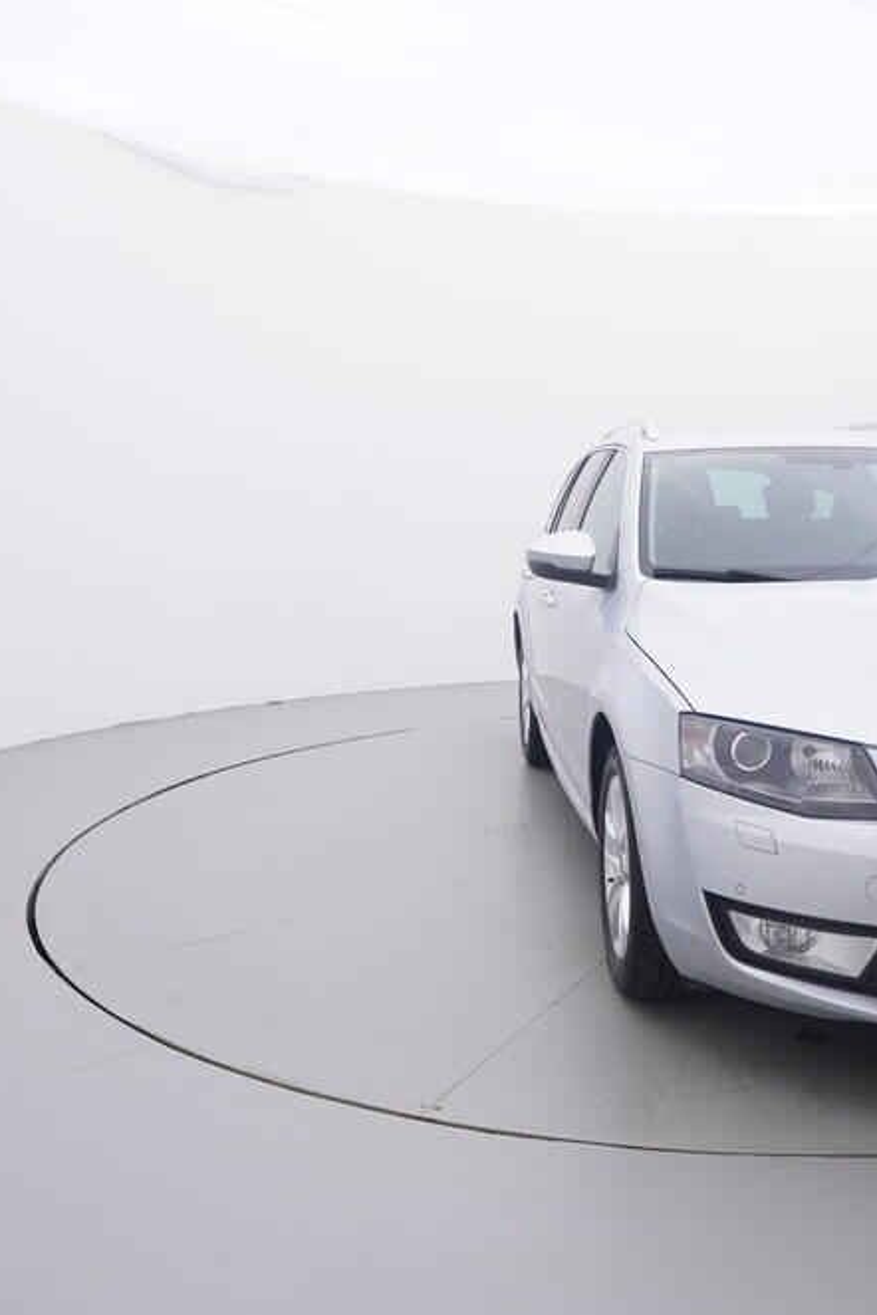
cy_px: 645
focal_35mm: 35
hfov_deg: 36.9
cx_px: 690
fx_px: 1271
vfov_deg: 54.7
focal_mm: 15
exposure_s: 1/80
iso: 200
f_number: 5
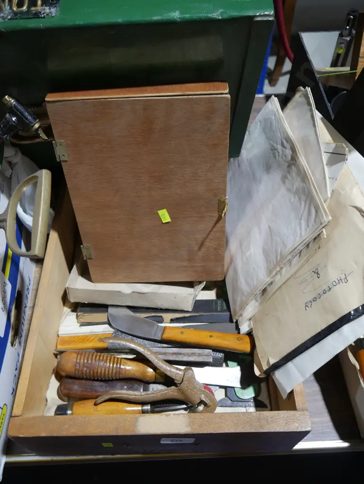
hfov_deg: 49.8
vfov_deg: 63.4
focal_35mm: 28
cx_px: 182
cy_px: 242
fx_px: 392
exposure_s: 1/60
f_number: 3.5
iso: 320
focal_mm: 14
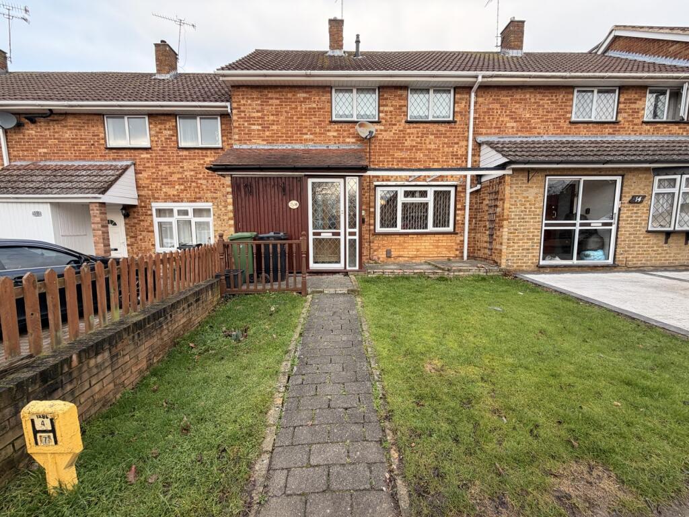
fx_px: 279
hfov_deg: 102.1
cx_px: 344
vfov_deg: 85.7
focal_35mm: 14
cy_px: 258
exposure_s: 1/146
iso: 50
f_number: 2.2
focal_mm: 2.22
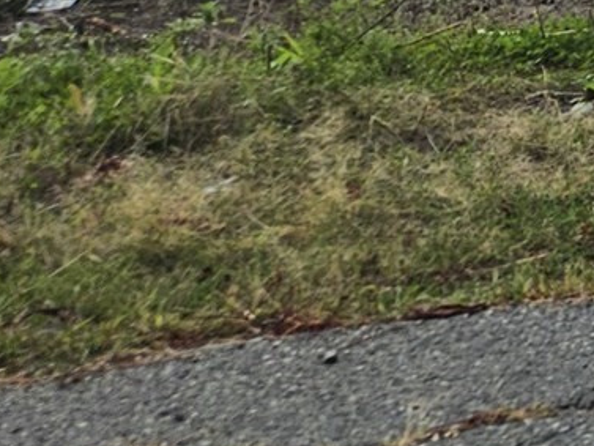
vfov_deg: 11.0
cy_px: -366
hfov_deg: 12.0
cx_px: 1506
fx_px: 2146
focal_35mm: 125
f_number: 1.8
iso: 25
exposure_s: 1/1794
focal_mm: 5.4
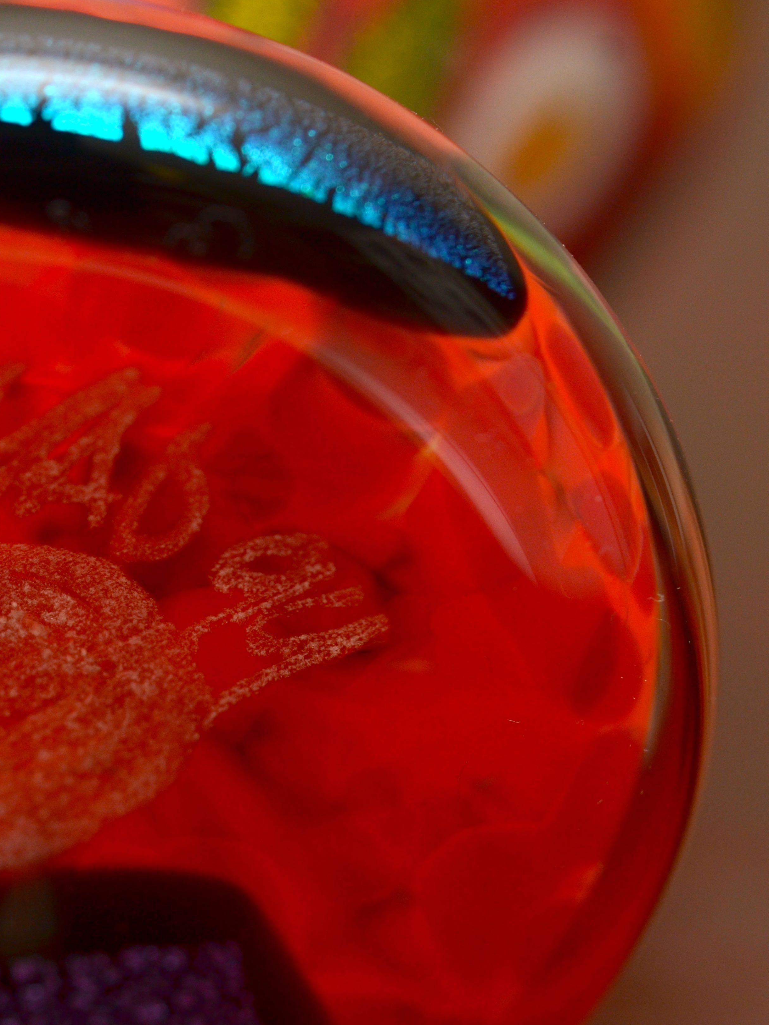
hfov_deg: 12.2
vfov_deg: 16.5
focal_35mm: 120
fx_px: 3546
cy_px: 512
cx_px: -4
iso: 400
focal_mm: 55
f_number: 4
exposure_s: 1/160
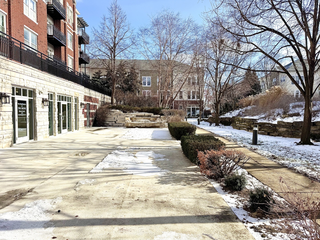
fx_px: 222
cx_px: 160
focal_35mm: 24
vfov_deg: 56.8
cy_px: 120
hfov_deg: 71.6
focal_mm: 6.76
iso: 80
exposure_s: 1/4950
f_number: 1.78
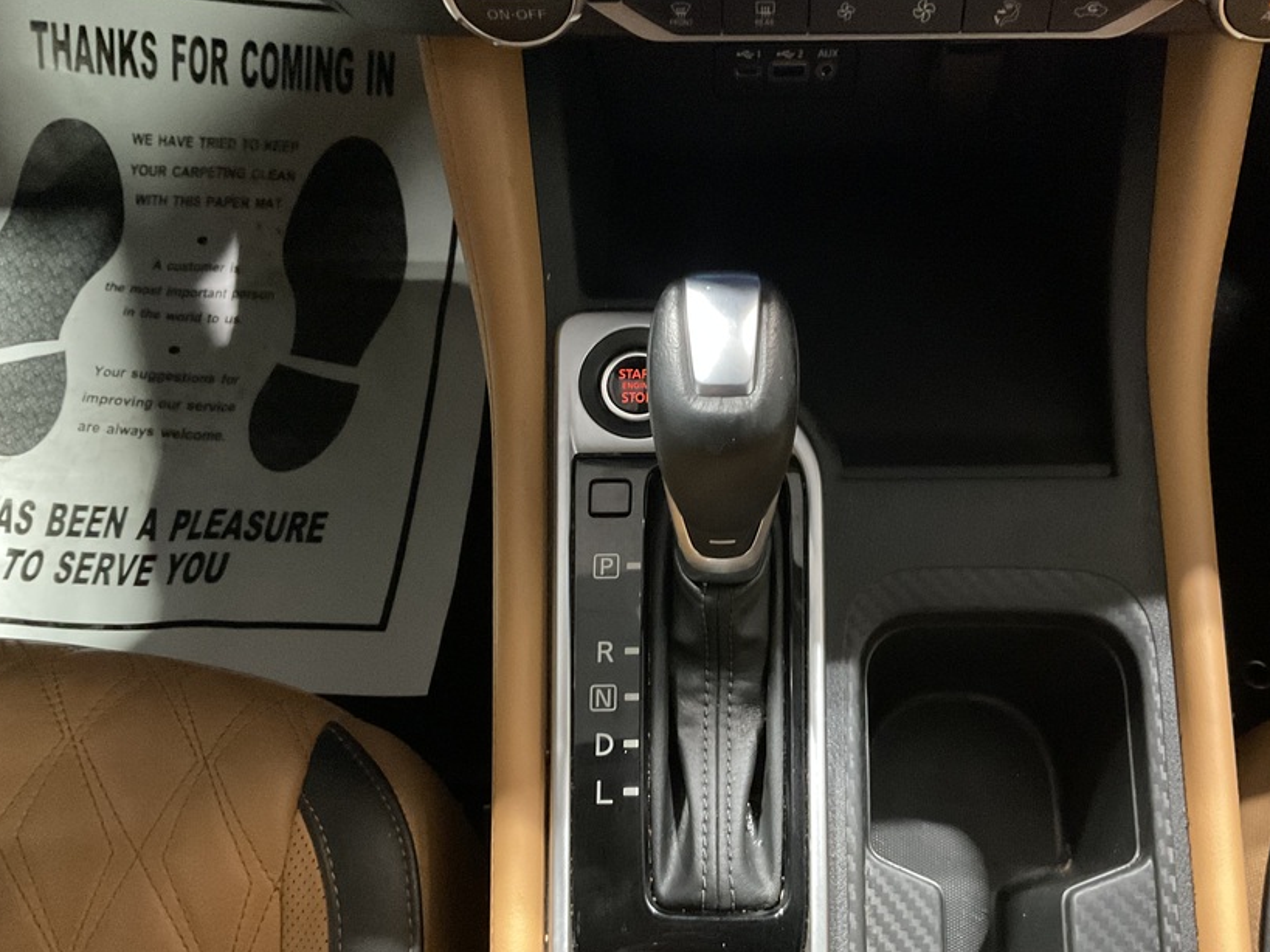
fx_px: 1247
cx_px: 698
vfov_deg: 41.8
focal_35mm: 34
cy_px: 499
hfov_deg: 53.9
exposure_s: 1/24
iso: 500
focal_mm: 3
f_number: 1.8
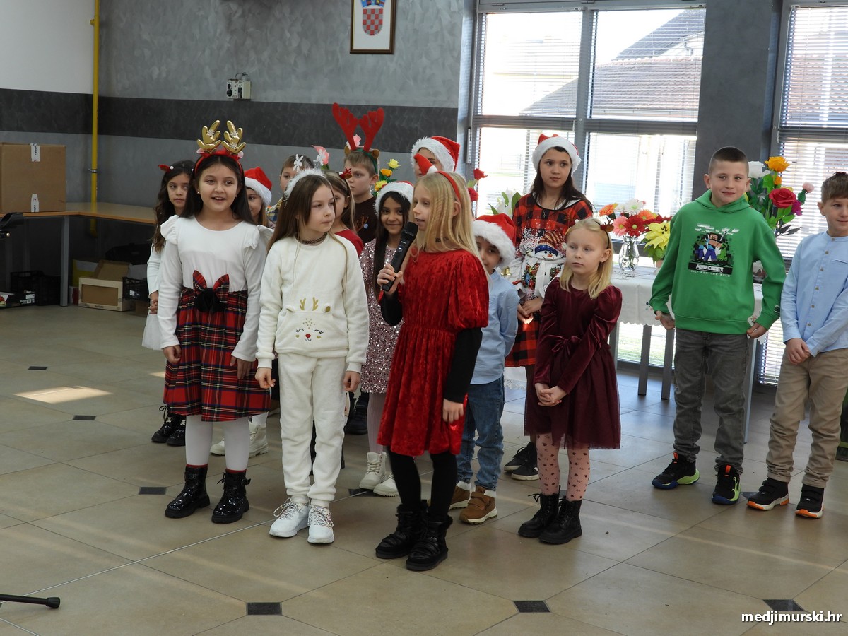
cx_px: 424
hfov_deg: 38.2
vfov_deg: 29.1
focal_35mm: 50
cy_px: 318
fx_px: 1225
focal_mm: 9
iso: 100
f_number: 3.2
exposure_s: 1/40
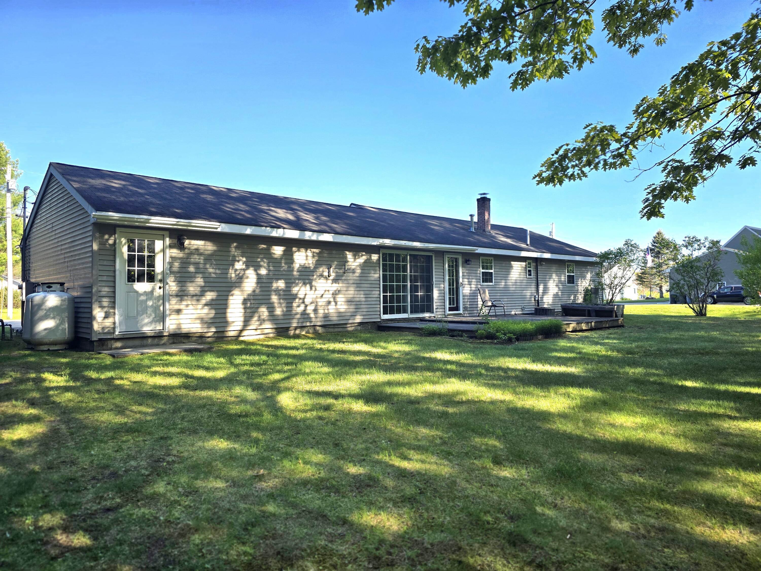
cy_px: 286
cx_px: 380
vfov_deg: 58.9
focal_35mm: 23
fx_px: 506
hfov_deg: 73.9
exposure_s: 1/294
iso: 12
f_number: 1.7
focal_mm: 6.3
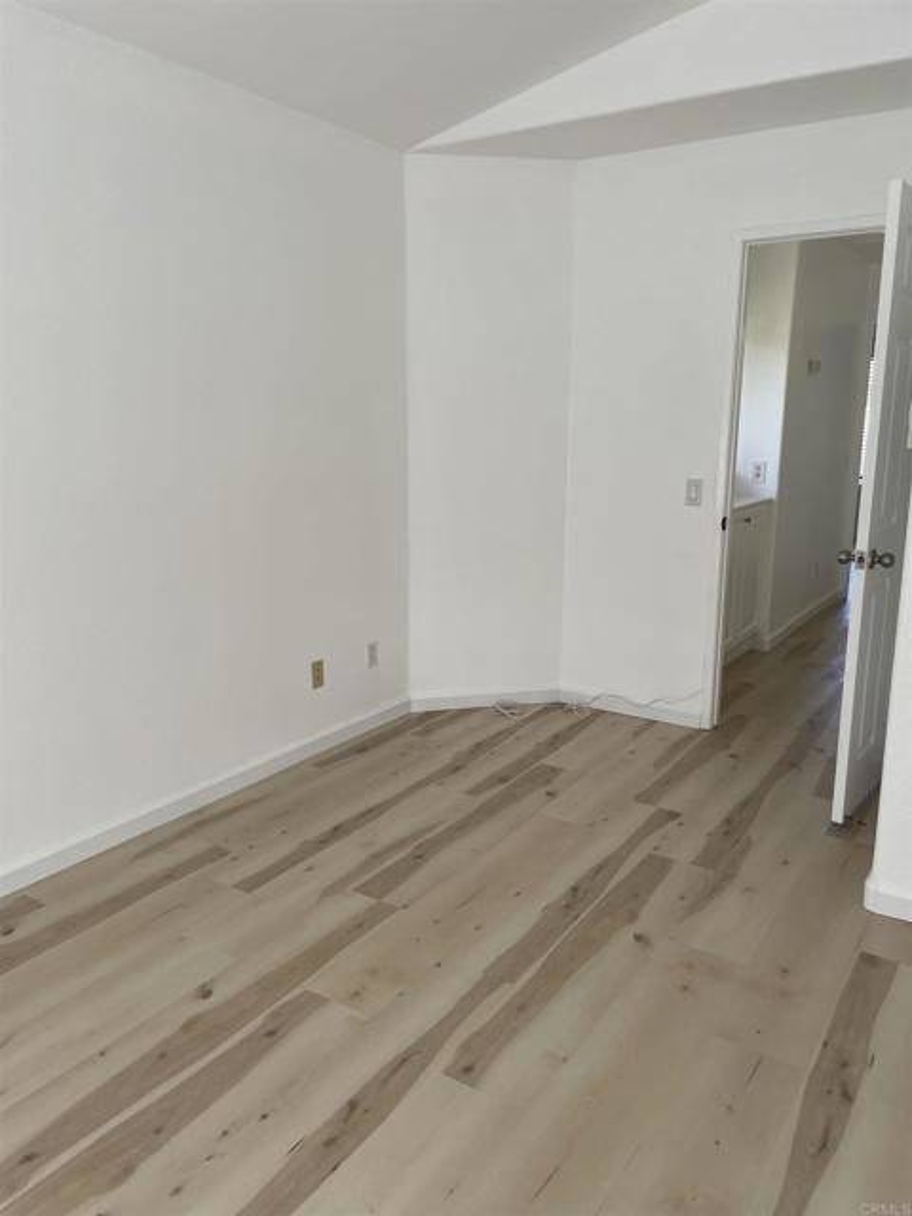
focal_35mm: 26
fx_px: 913
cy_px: 608
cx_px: 456
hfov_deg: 53.1
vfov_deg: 67.3
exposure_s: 1/121
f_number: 1.6
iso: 40
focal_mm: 4.2
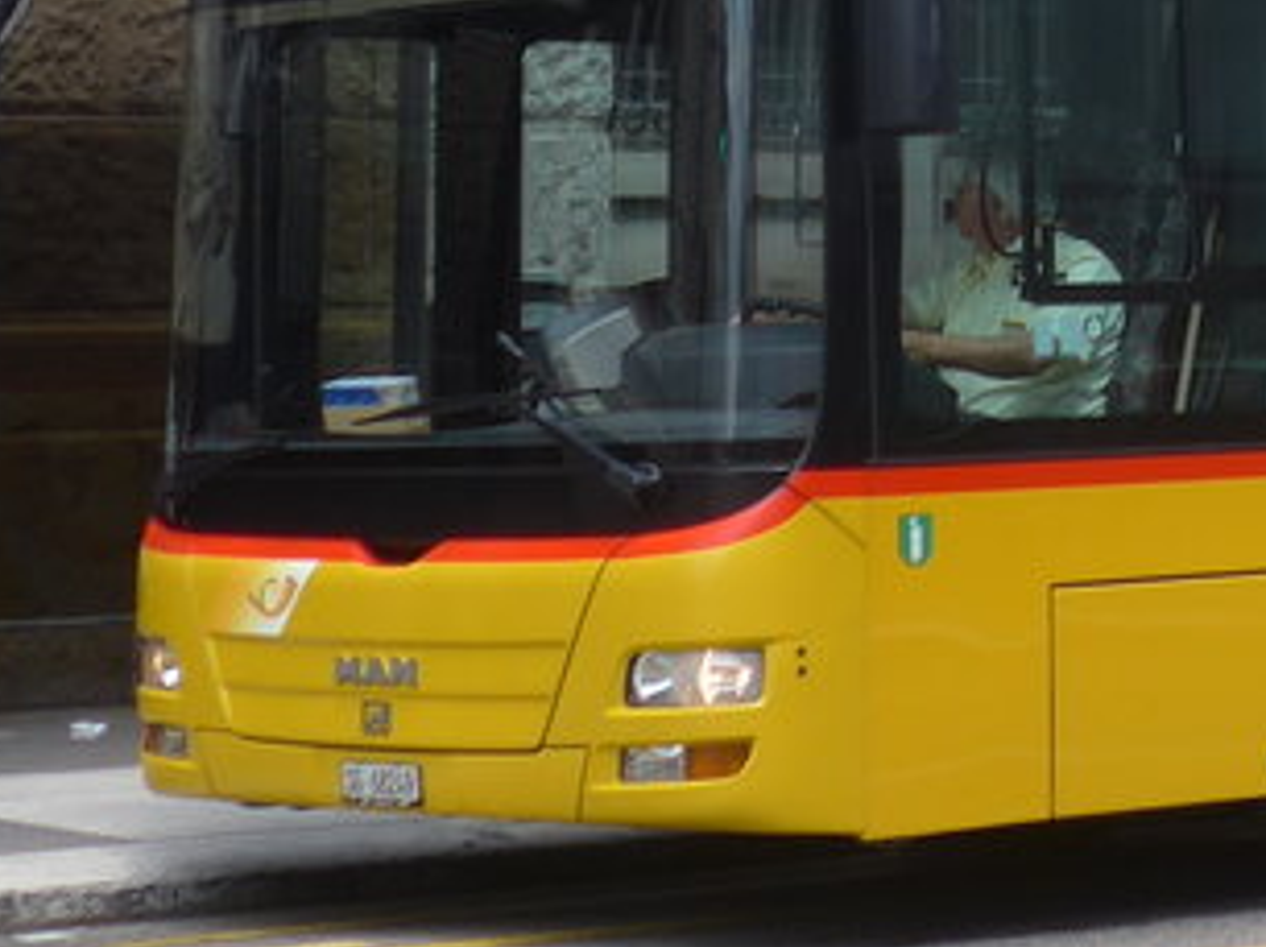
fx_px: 5884
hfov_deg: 11.9
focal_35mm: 161
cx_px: 1721
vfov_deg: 9.0
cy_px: -393
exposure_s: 1/640
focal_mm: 8.4
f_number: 2.8
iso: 80
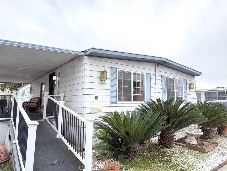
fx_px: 157
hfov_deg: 71.6
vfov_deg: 56.8
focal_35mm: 24
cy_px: 86
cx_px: 114
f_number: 1.78
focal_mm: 6.76
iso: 100
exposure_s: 1/333
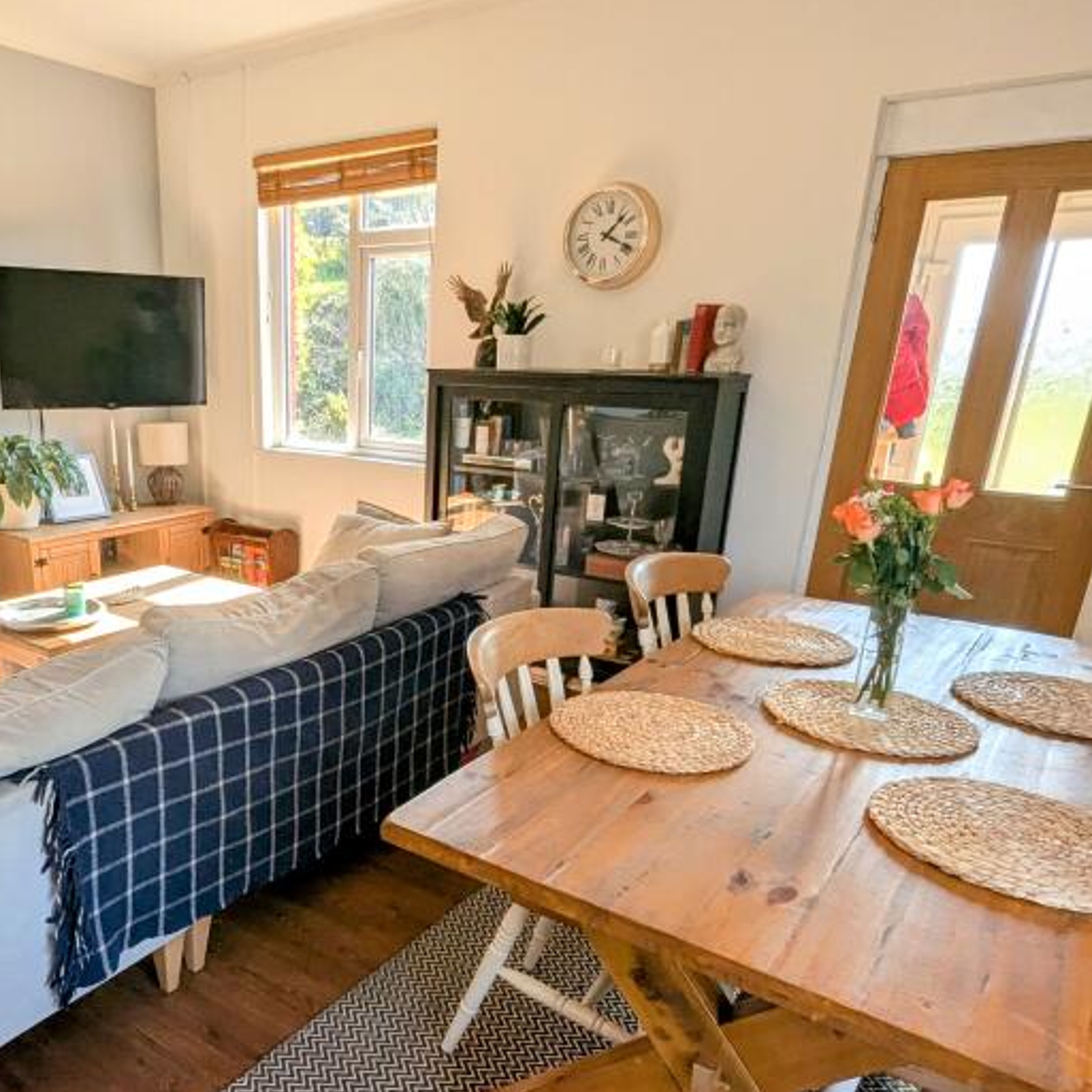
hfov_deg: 65.0
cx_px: 341
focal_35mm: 23
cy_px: 671
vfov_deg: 66.4
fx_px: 821
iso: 56
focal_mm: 1.95
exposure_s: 1/154
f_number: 2.2
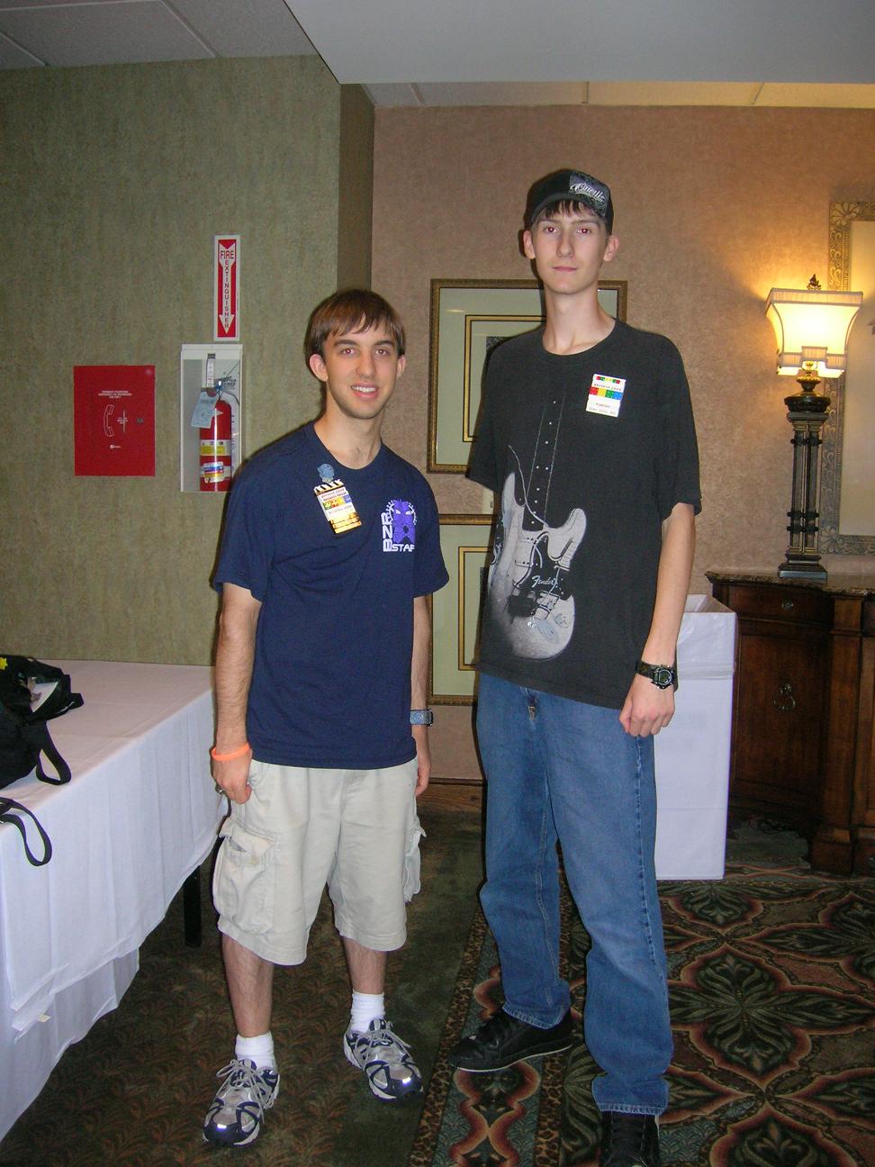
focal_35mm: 34
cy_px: 584
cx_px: 438
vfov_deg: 54.0
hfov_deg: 41.8
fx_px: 1146
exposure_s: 1/60.1
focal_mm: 5.7
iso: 148
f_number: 2.9
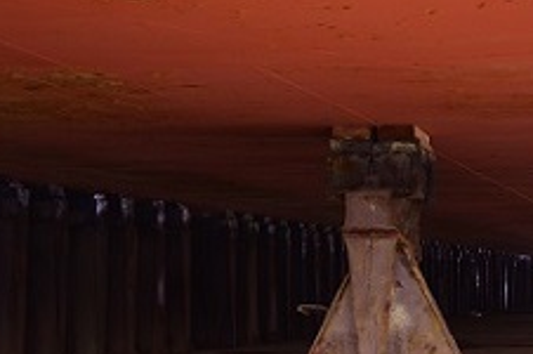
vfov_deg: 8.8
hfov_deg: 13.2
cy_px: 156
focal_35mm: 156
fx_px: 2306
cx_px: 344
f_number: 5
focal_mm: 52
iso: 800
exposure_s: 1/60
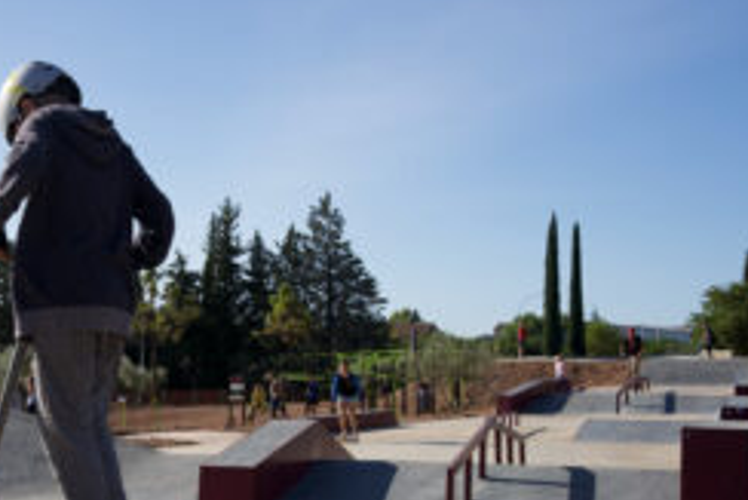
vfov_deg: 21.1
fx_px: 1331
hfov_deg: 30.9
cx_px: 199
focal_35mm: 64
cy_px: 370
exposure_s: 1/160
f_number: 10
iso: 100
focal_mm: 39
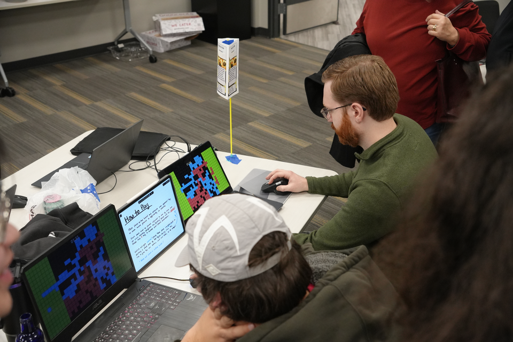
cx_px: 256
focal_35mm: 44
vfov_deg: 30.7
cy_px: 171
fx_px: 622
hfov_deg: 44.8
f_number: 4
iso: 2000
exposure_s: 1/160
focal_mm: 29.1
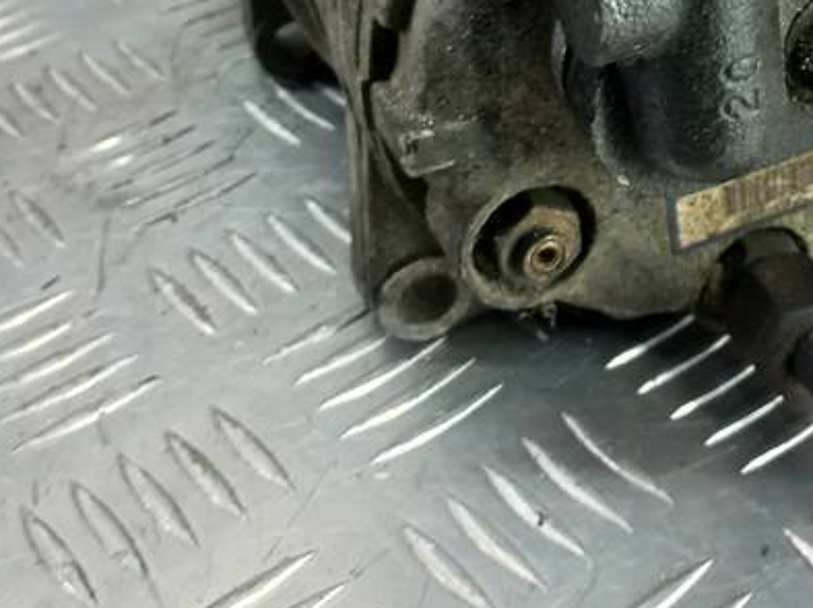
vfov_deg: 21.3
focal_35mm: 65
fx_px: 1526
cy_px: -74
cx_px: 650
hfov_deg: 29.2
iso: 100
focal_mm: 4.6
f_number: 1.8
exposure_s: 1/50
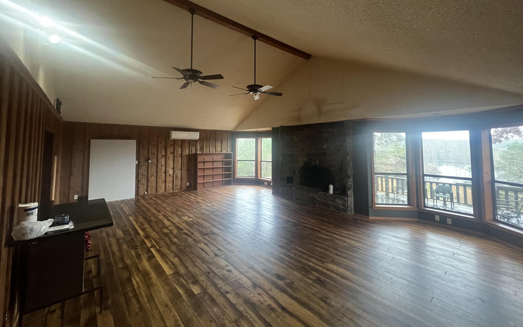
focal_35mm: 14
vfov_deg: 77.9
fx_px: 200
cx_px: 265
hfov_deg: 105.3
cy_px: 133
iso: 800
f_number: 1.8
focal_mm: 1.57
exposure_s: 1/60
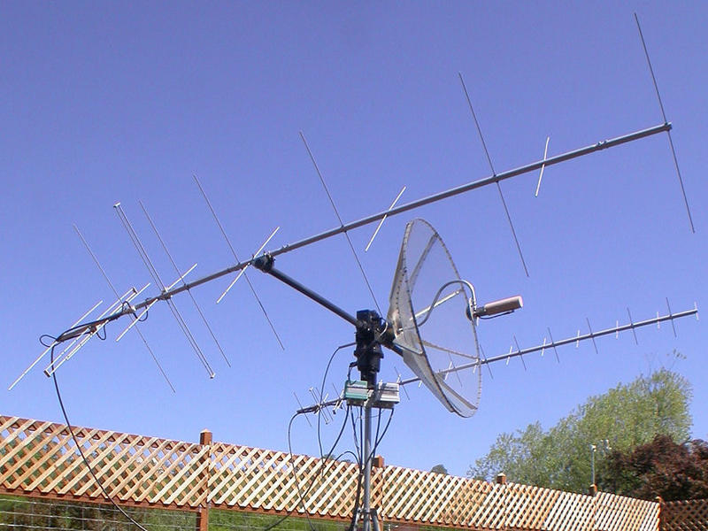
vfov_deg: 37.7
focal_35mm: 38
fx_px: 777
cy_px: 266
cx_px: 354
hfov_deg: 49.0
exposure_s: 1/298
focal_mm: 7.85
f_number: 6.7
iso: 100
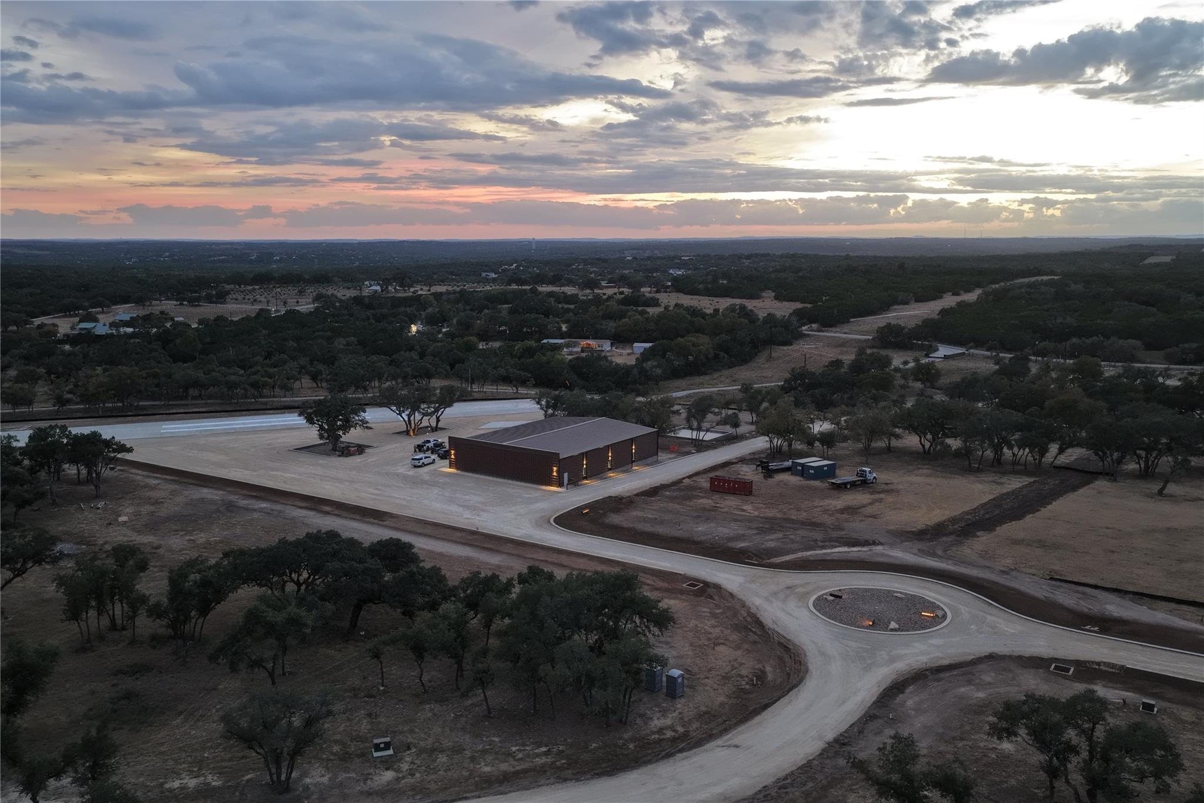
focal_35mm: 28
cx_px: 602
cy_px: 402
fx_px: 936
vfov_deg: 46.4
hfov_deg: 65.5
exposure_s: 1/30
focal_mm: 14.45
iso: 1600
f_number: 2.8
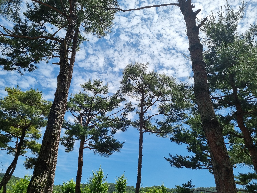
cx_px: 128
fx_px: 193
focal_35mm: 26
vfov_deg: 53.1
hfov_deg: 67.3
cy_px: 96
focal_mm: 5.4
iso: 50
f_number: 1.8
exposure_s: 1/4072
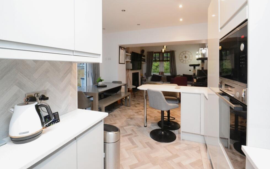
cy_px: 75
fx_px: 118
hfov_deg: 97.8
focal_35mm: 16
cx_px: 137
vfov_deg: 71.0
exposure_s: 1/30
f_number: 9
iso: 3200
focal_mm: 10
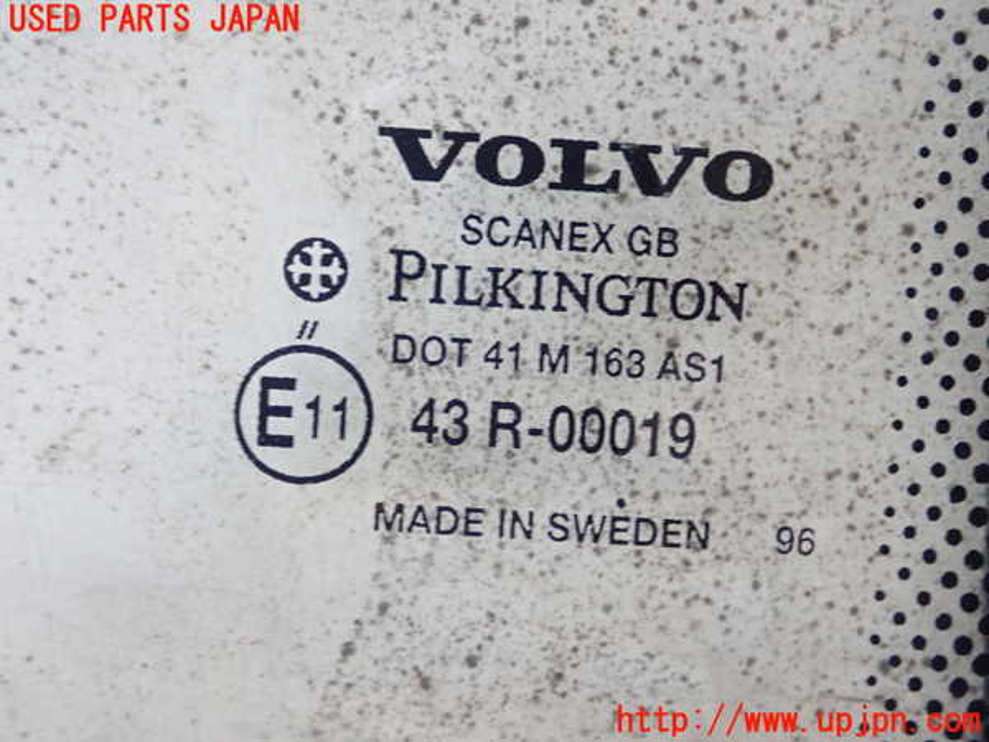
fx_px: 1400
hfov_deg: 38.9
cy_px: 371
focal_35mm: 49
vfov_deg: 29.7
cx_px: 494
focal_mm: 8.99
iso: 640
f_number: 3.2
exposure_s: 1/50
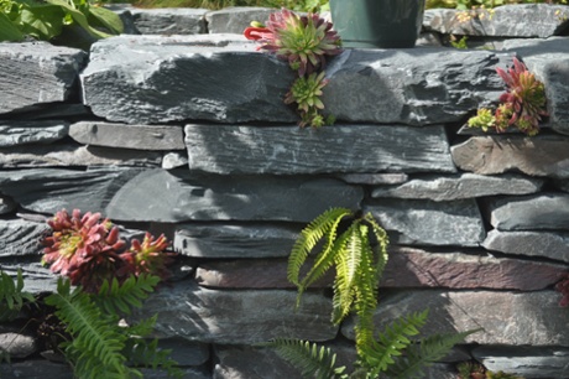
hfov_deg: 36.9
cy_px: 190
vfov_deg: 25.0
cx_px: 284
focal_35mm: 54
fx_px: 853
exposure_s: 1/400
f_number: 5
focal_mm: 36
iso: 200
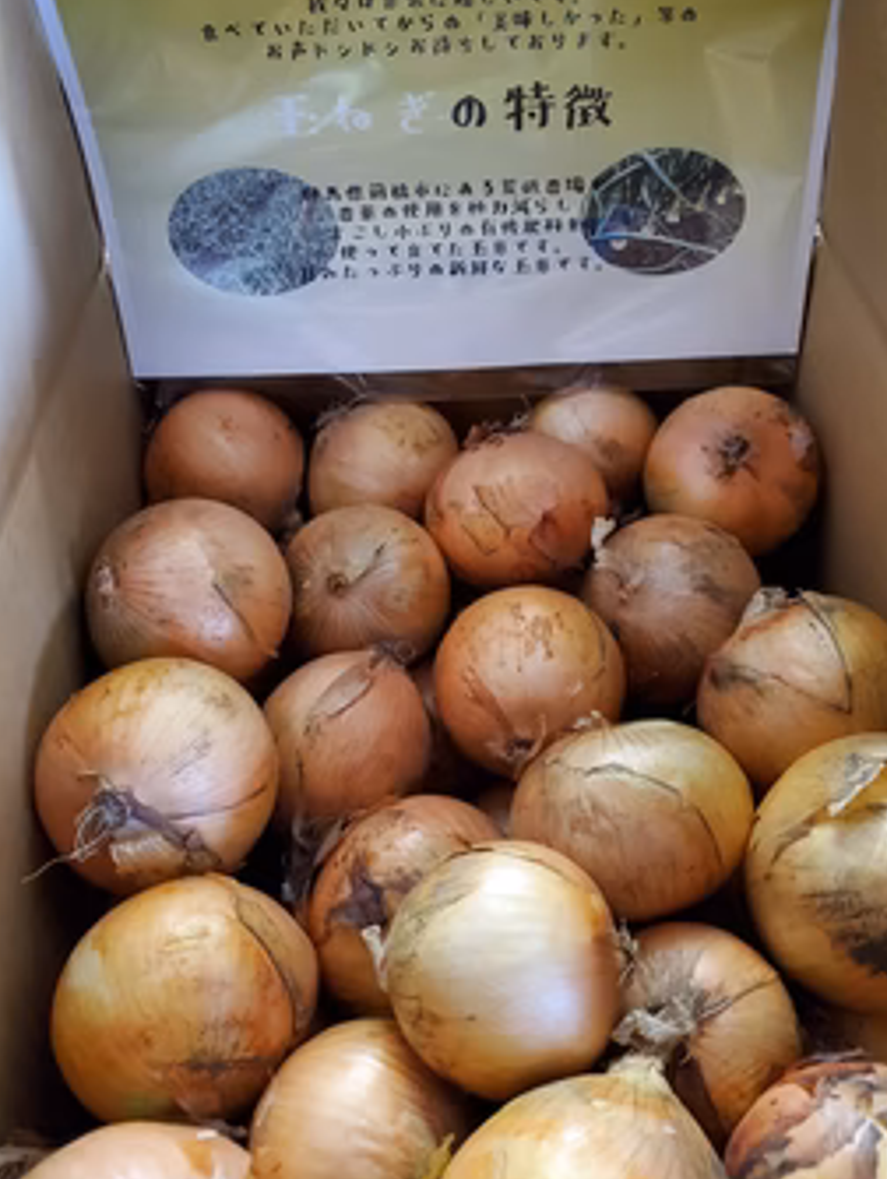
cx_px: 500
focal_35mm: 31
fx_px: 1057
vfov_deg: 58.3
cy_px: 612
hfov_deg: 45.4
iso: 640
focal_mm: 4.3
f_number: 1.5
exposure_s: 1/25
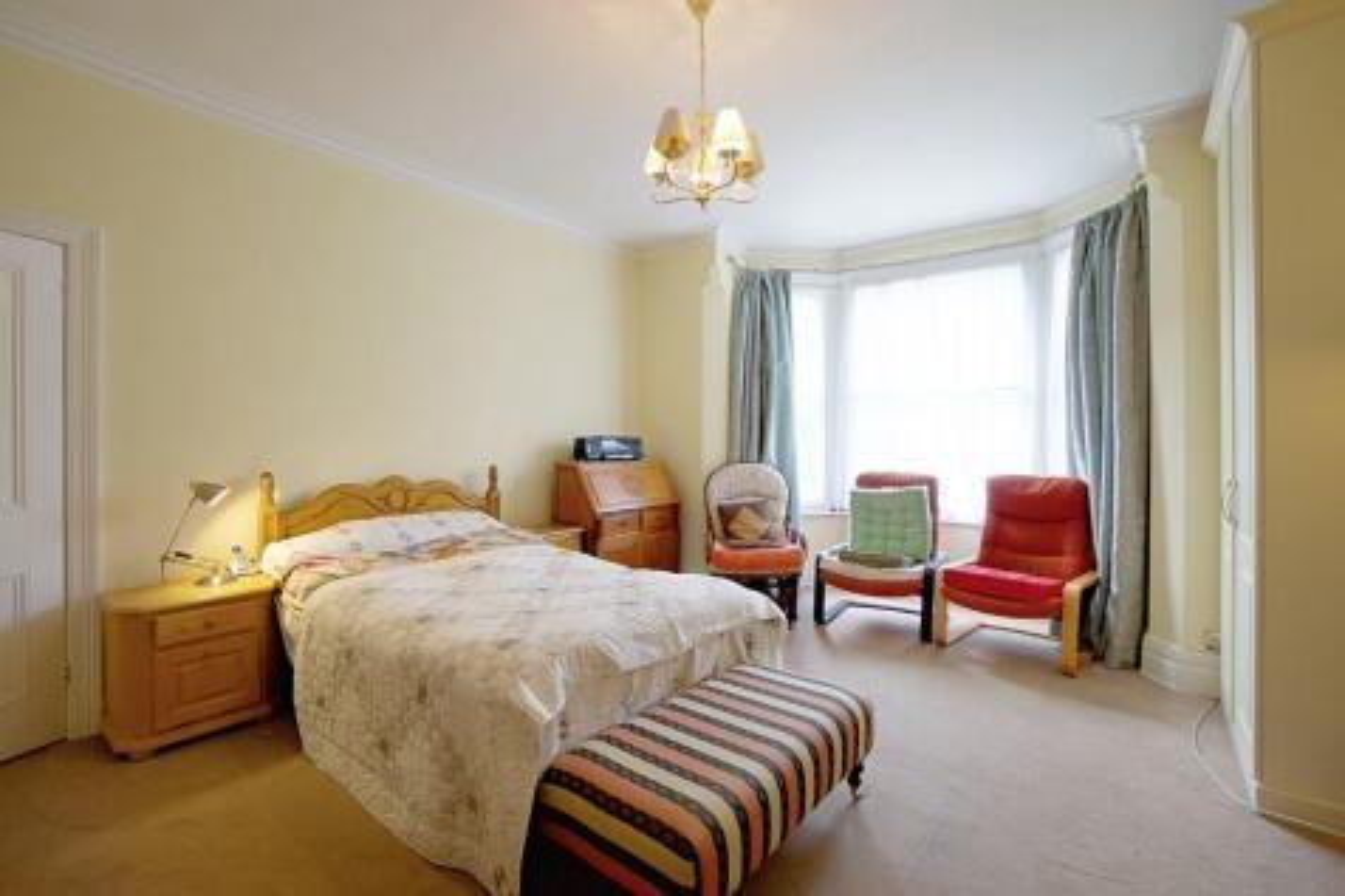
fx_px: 560
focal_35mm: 15
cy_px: 448
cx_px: 672
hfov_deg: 100.4
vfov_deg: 77.3
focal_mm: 10
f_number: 4
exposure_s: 1/160
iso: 640
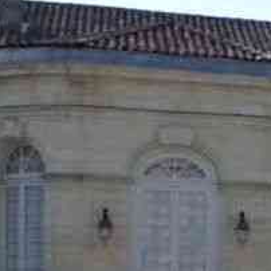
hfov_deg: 10.9
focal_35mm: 140
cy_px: 315
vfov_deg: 12.2
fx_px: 1240
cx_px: 612
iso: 3200
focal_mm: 23.13
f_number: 10
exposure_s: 1/6000
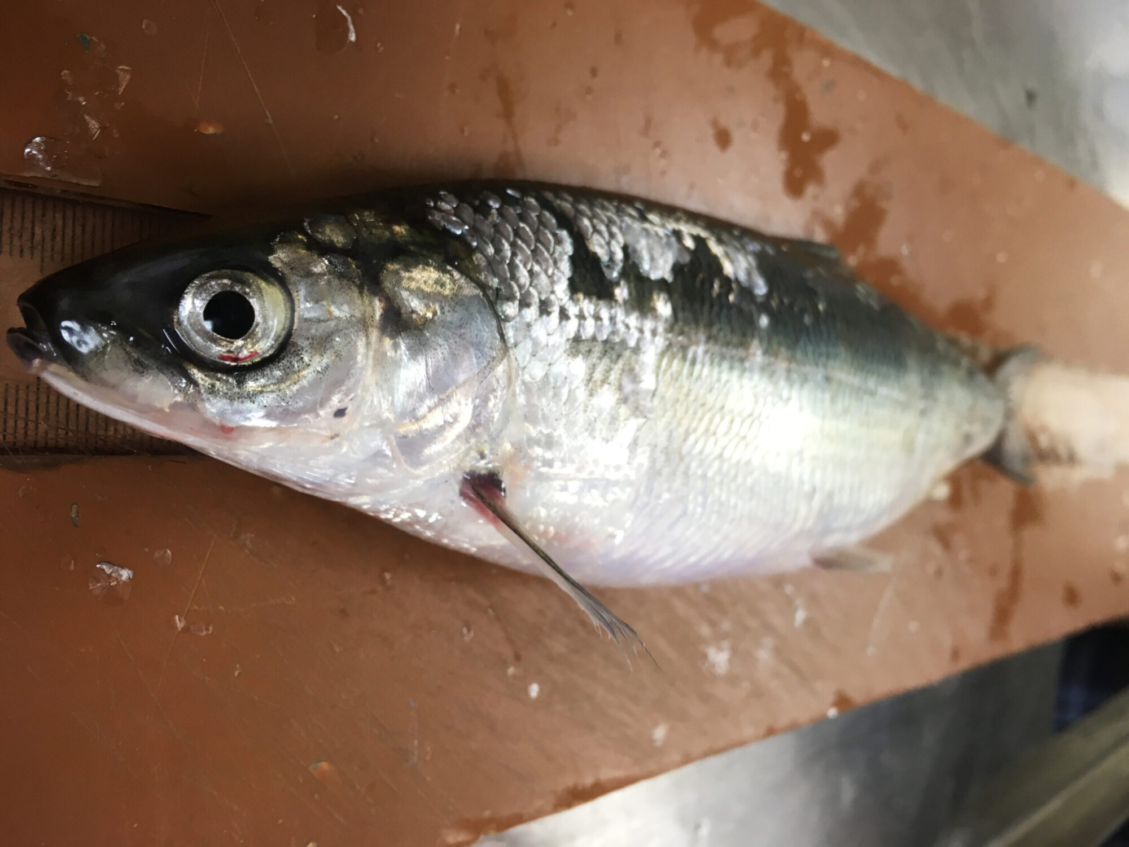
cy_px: 424
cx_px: 564
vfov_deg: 48.2
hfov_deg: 61.7
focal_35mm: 29
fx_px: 946
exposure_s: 1/30
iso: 64
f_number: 2.2
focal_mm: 4.15
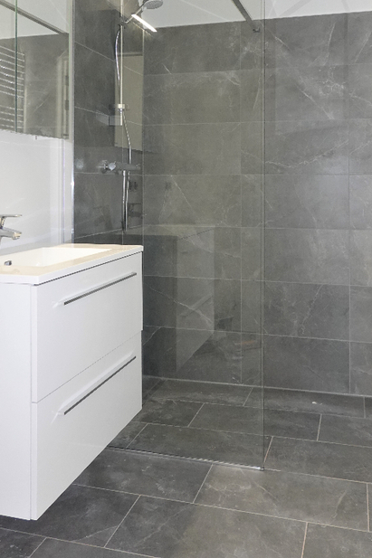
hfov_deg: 37.8
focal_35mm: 35
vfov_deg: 53.2
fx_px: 543
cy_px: 177
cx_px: 209
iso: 400
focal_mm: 9
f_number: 3.2
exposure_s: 1/30
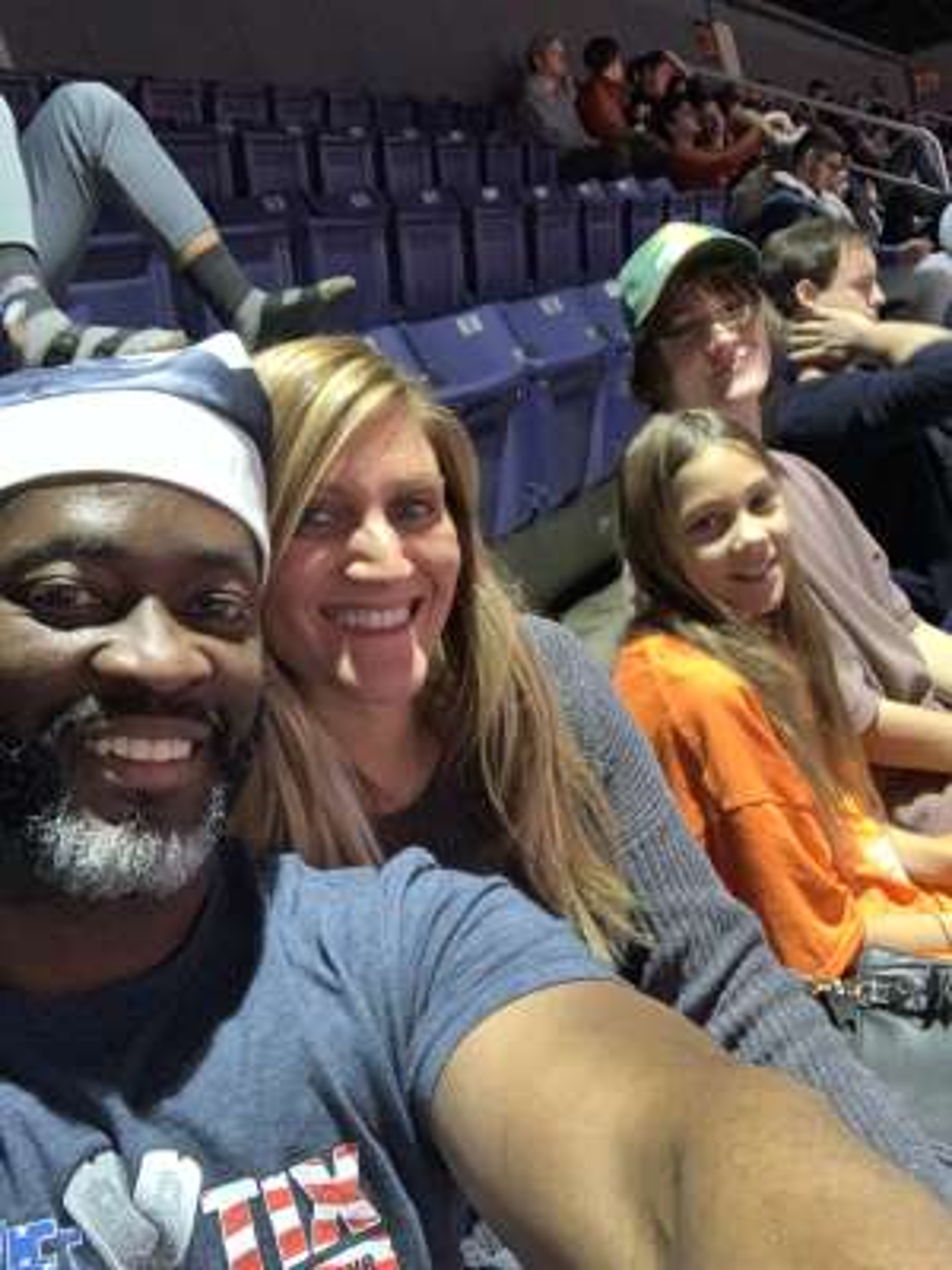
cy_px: 635
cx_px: 476
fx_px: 1173
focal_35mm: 32
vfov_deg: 56.8
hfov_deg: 44.2
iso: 320
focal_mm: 2.87
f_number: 2.2
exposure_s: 1/30
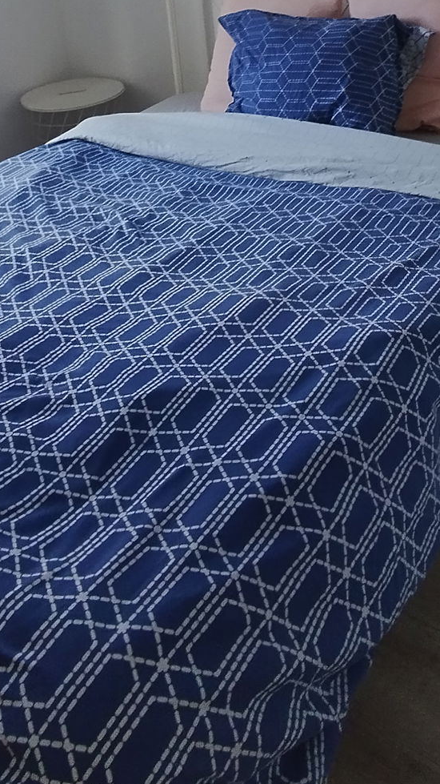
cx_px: 198
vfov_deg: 47.7
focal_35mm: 38
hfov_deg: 31.1
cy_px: 87
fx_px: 789
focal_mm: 1.65
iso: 170
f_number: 2.2
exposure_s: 1/33.3
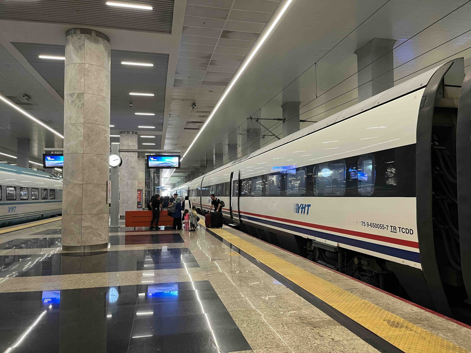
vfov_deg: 53.1
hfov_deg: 67.3
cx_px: 236
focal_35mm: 26
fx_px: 354
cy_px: 176
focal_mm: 5.1
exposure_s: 1/50
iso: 320
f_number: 1.6
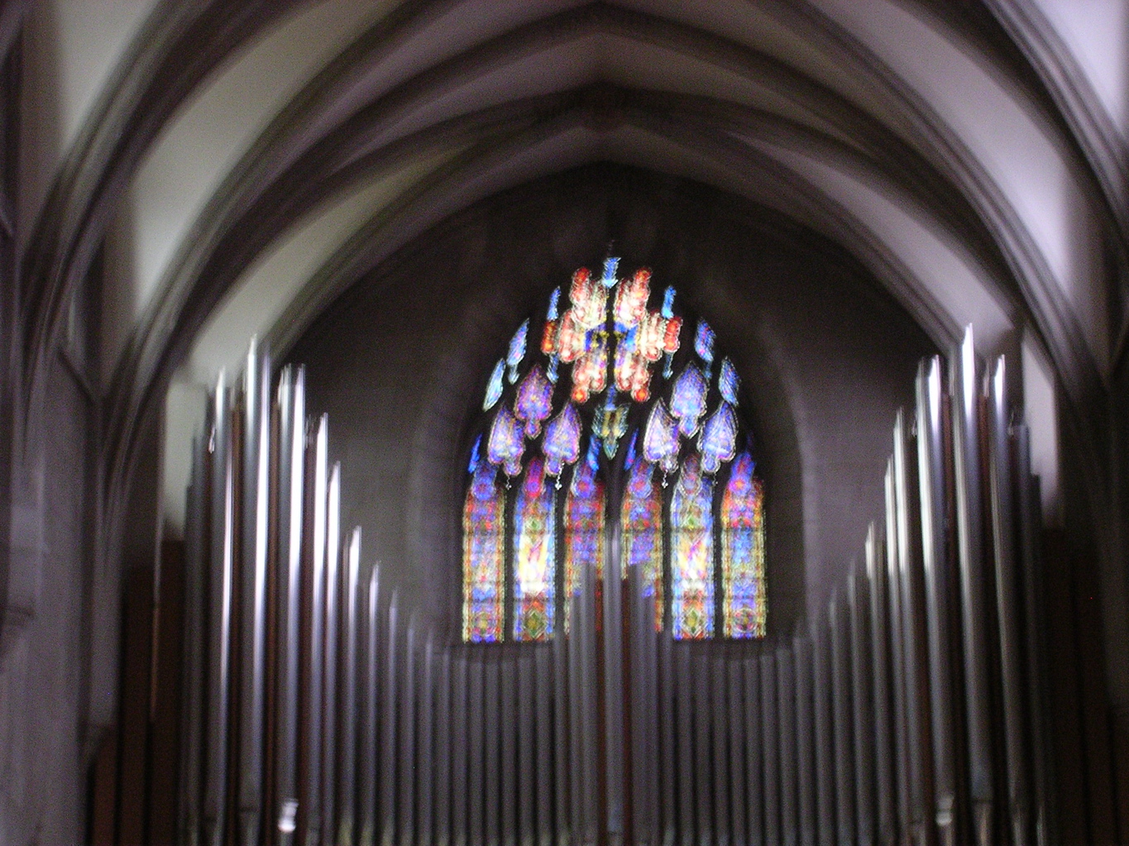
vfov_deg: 13.5
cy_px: 423
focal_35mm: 110
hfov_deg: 17.9
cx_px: 564
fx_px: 3587
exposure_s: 1/1.5
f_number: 4.8
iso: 400
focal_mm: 16.7
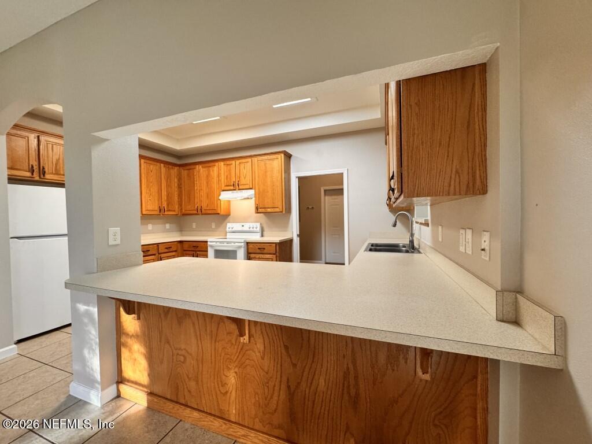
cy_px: 222
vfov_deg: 85.7
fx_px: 239
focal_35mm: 14
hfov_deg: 102.1
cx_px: 296
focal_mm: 2.22
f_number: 2.2
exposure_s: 1/120
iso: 250
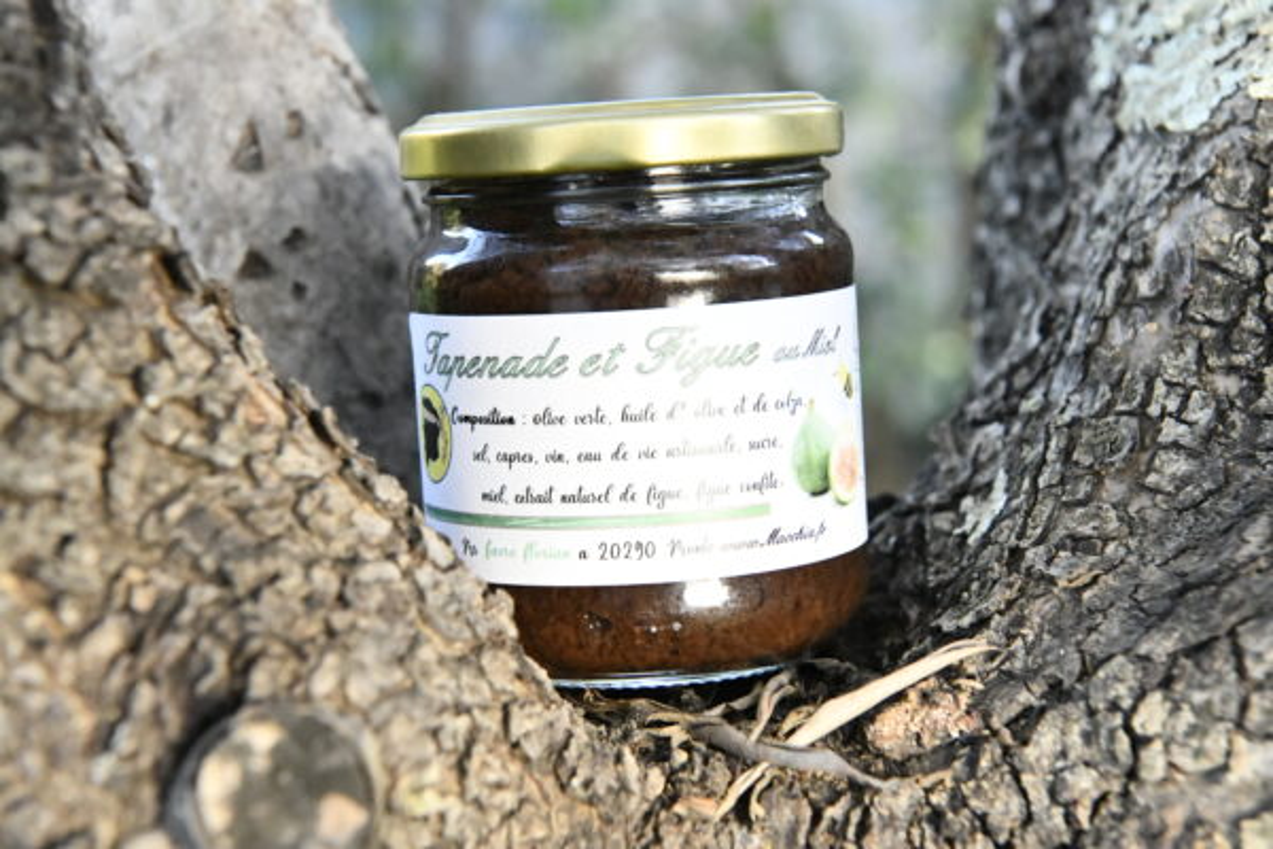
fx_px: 2475
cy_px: 424
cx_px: 636
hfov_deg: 28.8
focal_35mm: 70
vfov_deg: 19.5
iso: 12800
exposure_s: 1/400
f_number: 10
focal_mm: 70
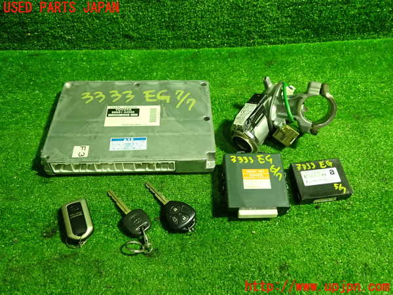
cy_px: 148
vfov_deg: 46.8
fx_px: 341
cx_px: 196
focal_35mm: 30
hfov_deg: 60.0
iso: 400
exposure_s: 1/30
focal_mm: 5.4
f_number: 2.3
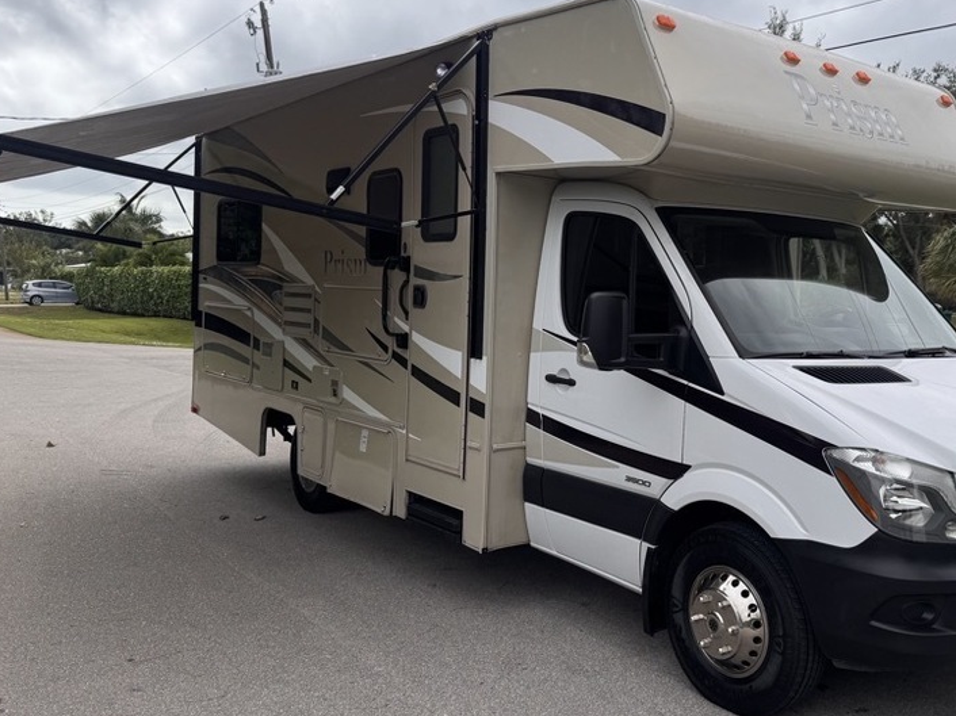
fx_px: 939
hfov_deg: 53.4
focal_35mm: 34
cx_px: 593
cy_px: 325
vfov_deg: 41.7
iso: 80
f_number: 1.78
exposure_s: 1/4608
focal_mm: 6.76
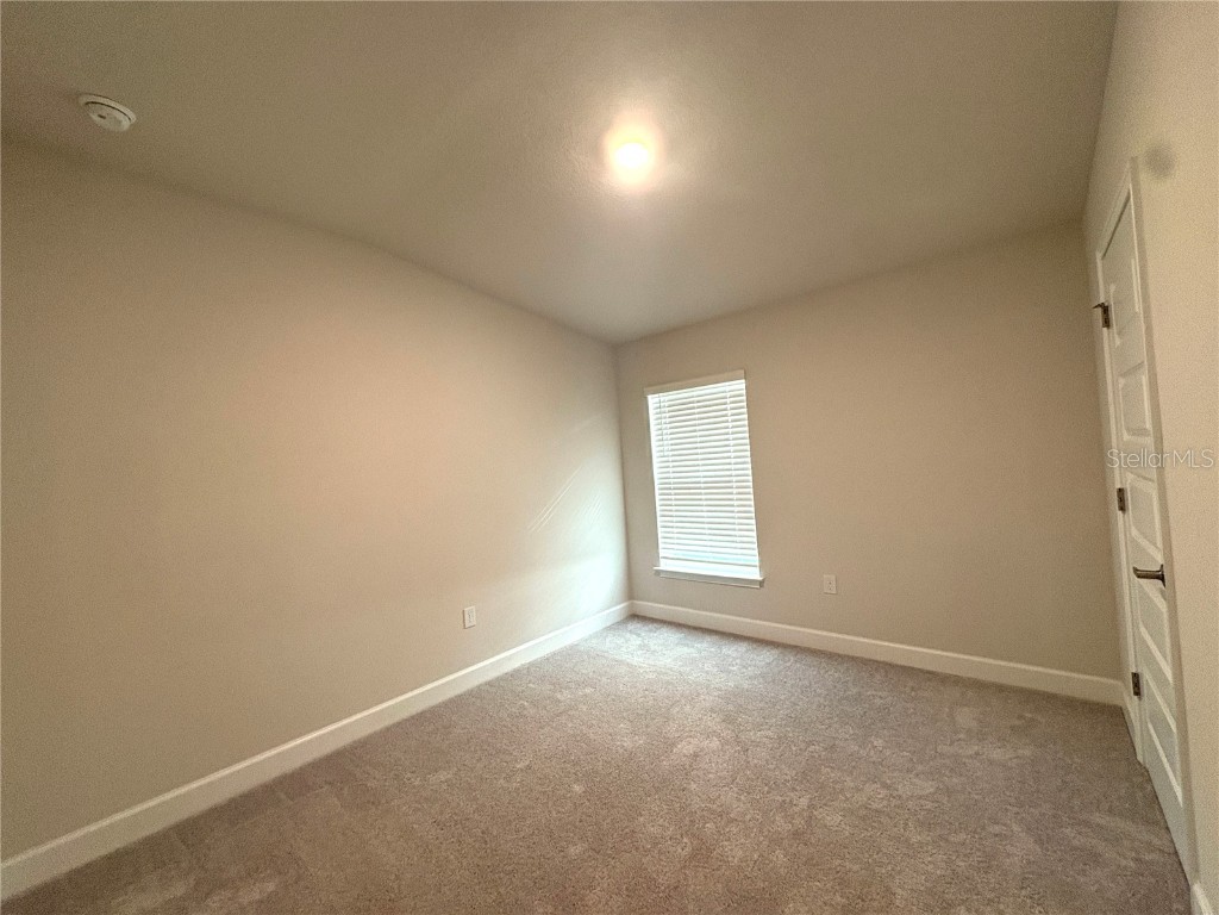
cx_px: 610
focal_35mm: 14
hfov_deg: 102.1
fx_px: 493
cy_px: 458
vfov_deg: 85.7
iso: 200
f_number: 2.2
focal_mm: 2.22
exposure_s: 1/60
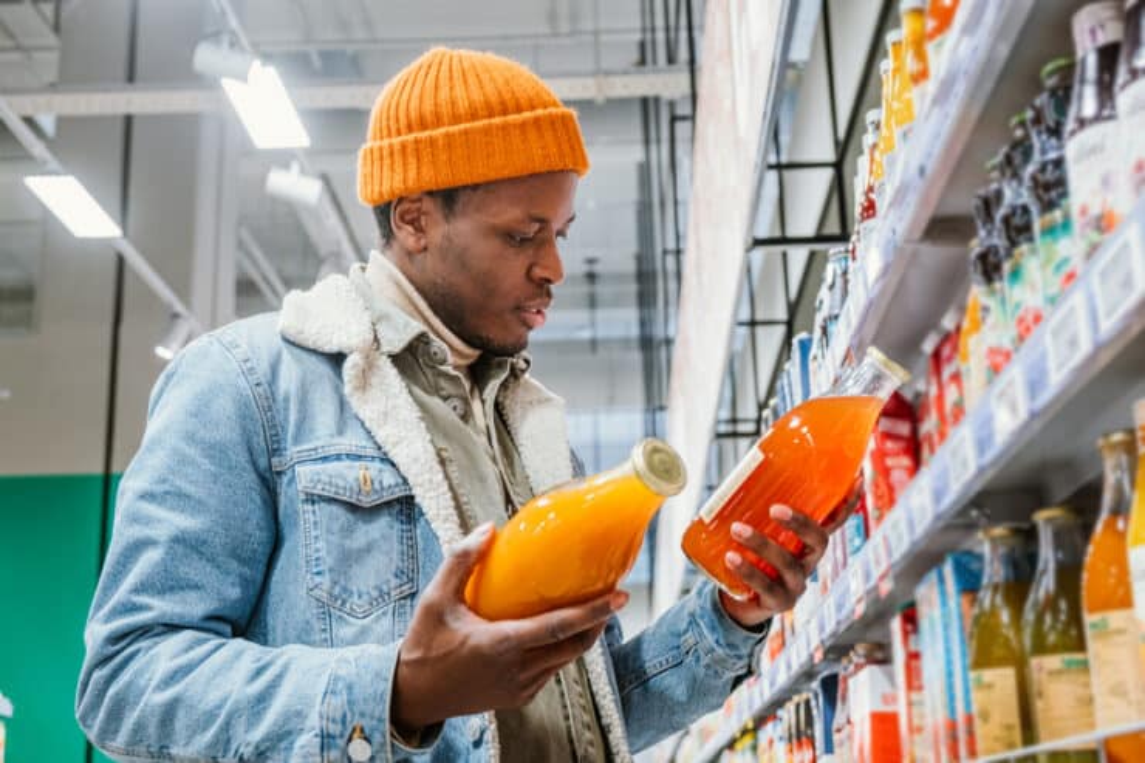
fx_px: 1431
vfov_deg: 29.9
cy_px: 382
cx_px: 572
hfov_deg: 43.6
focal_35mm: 45
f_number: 3.6
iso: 320
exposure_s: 1/60
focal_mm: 30.2
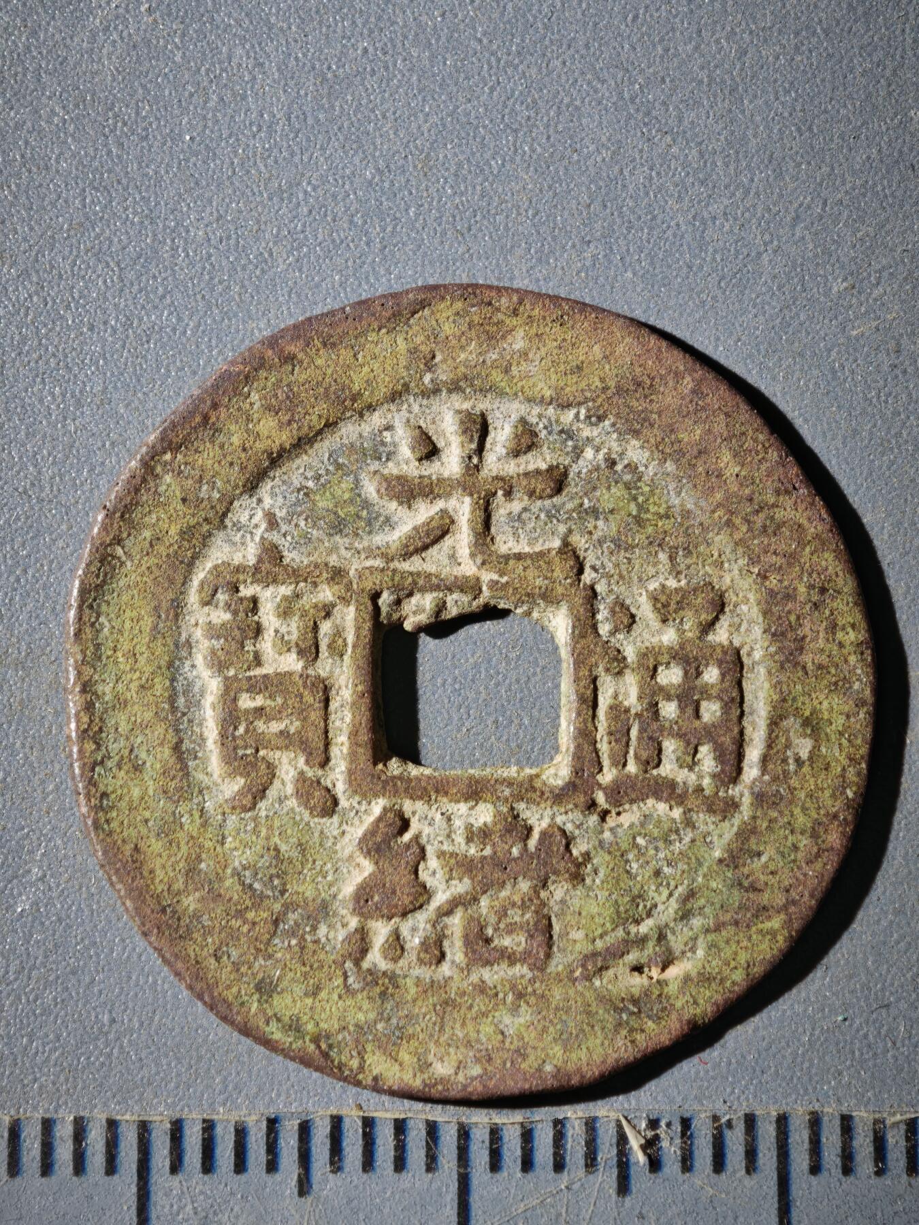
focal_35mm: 101
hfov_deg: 14.6
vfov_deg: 19.4
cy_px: 612
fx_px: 3575
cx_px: 460
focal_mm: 9
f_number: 2
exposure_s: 1/100
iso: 125
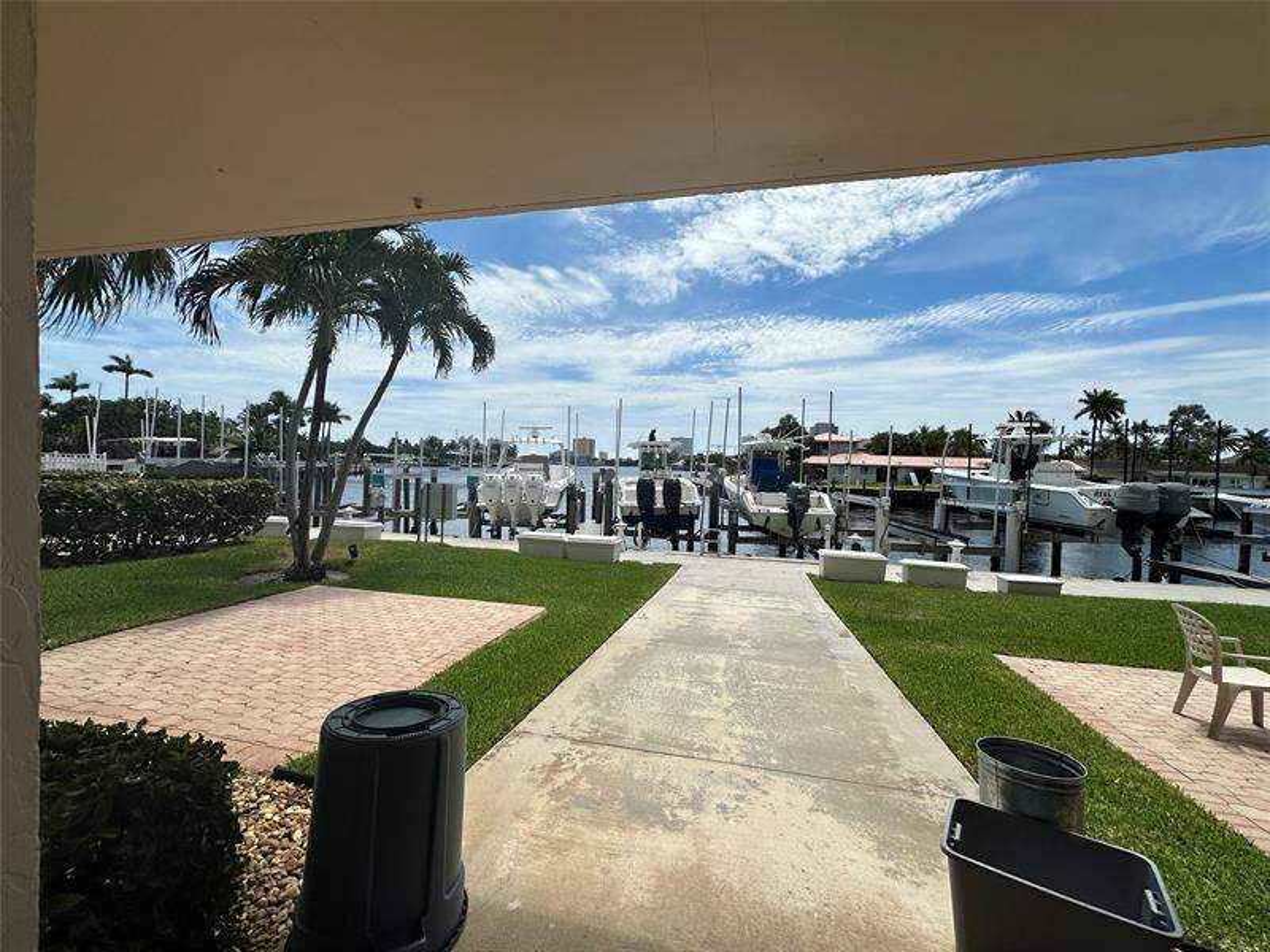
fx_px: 514
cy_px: 476
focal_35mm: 14
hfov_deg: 102.1
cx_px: 635
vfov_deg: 85.7
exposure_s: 1/4000
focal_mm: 2.22
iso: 50
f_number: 2.2
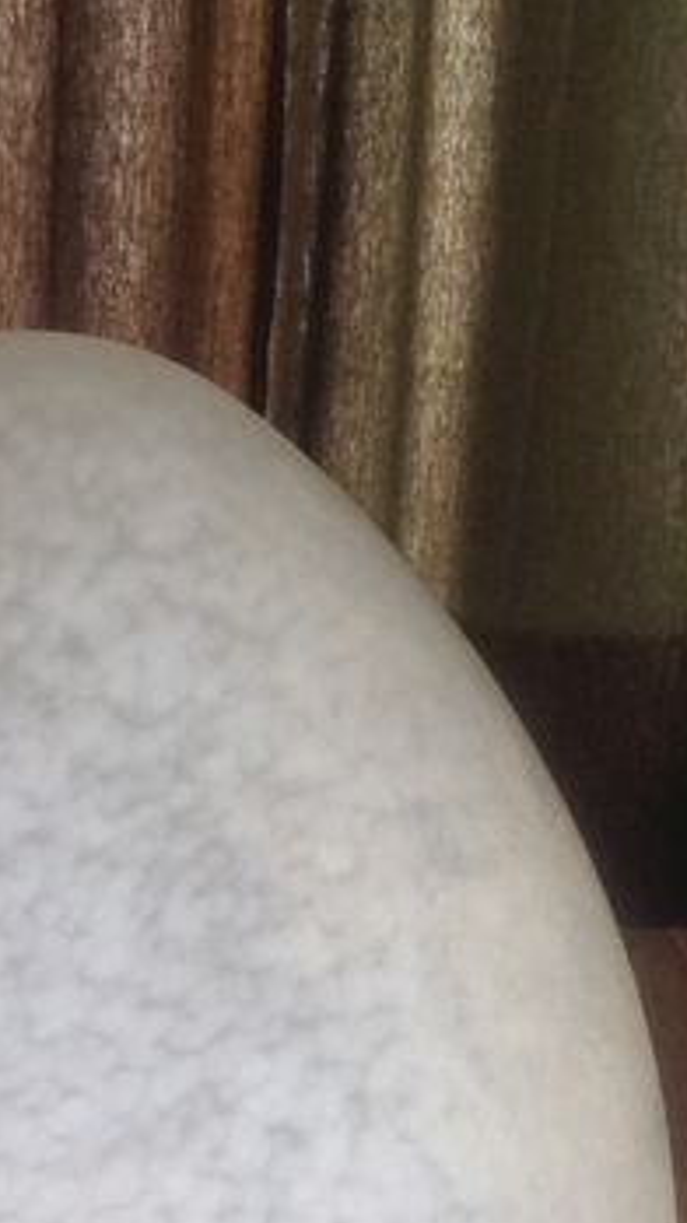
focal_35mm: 109
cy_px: 1293
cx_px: 93
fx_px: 3534
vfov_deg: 19.0
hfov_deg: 11.0
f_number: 2.4
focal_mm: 4.28
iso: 64
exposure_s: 1/33
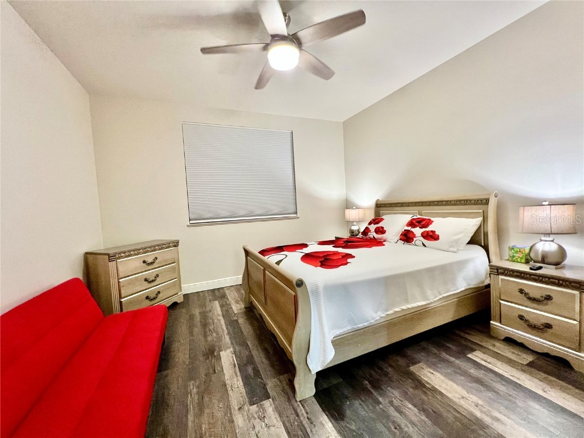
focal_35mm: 13
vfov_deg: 89.9
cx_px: 292
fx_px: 219
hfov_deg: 106.2
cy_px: 219
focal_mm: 1.57
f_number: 1.8
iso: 320
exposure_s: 1/60
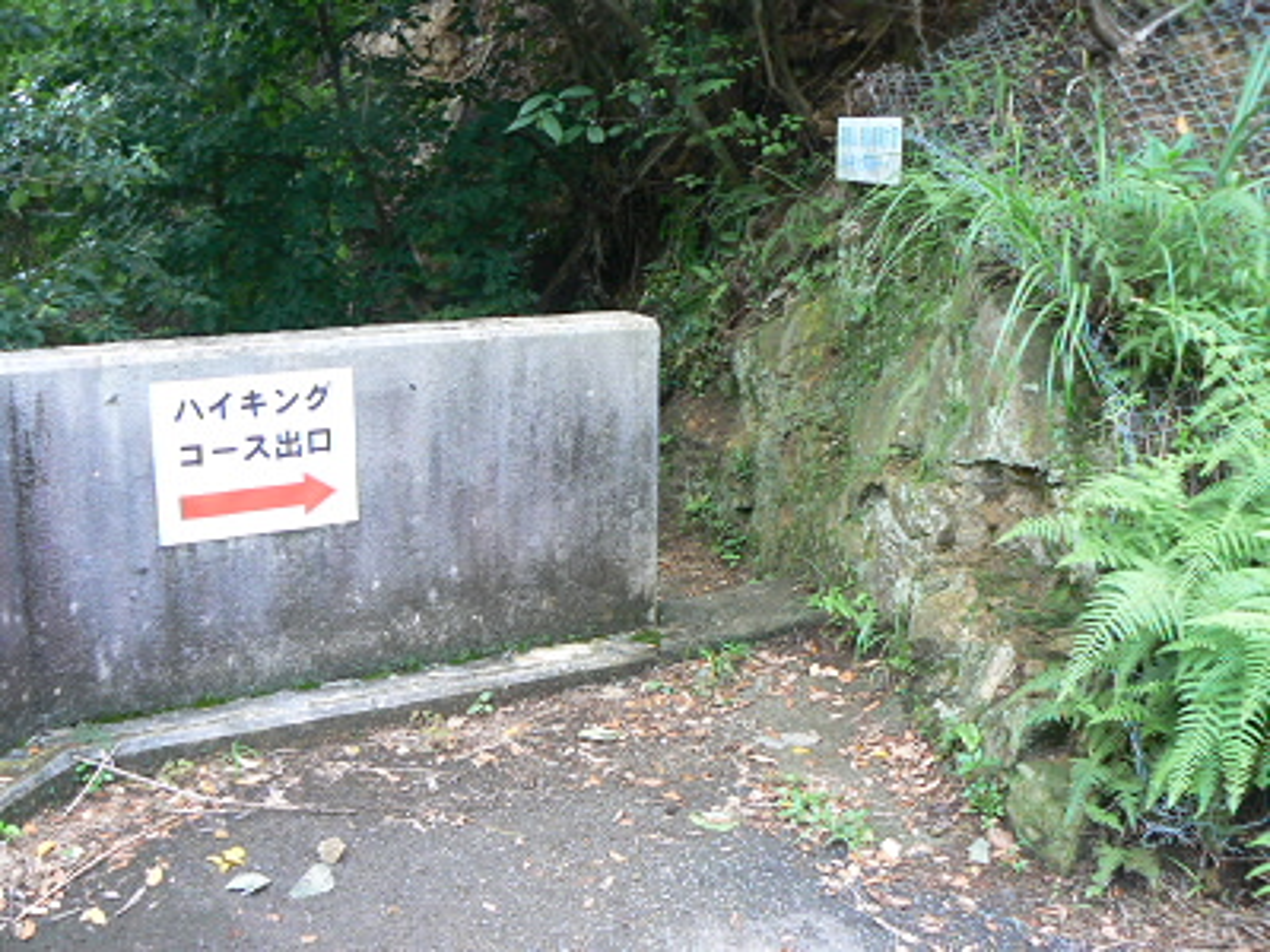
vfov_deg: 39.7
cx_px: 635
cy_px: 476
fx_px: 1321
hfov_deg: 51.4
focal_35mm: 36
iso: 100
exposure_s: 1/50
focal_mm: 6
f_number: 2.8
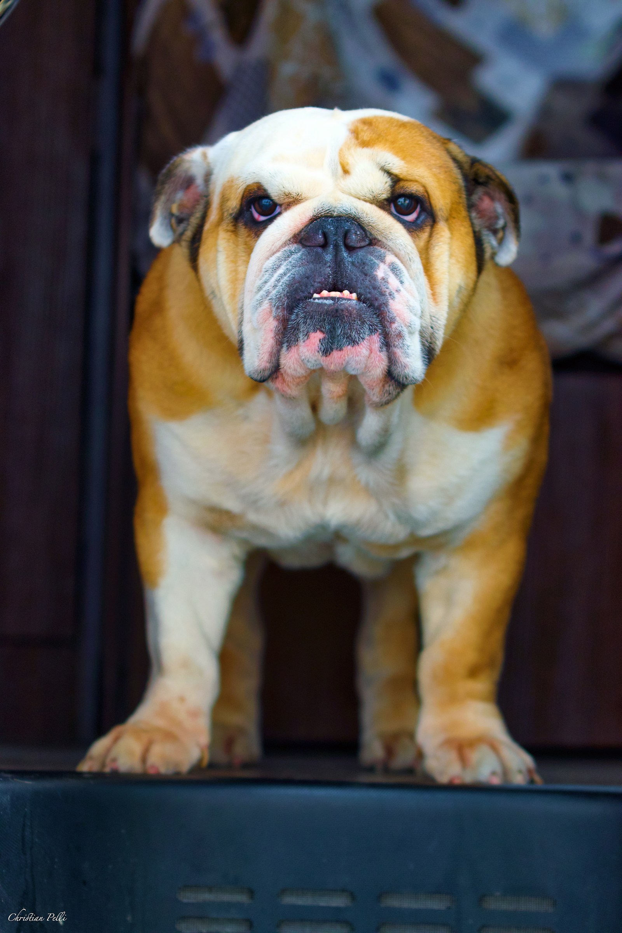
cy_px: 466
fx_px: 2721
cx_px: 311
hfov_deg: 13.0
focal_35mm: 105
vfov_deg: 19.5
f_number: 3.5
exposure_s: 1/200
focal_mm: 70
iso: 800
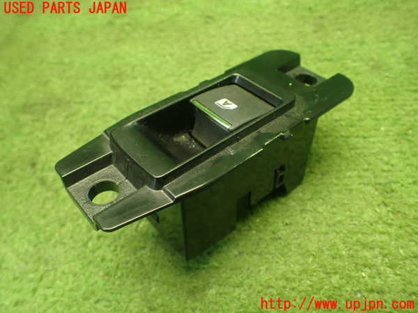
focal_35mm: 30
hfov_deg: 60.0
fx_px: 362
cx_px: 209
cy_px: 156
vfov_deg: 46.8
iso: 800
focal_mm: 5.4
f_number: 2.3
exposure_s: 1/80
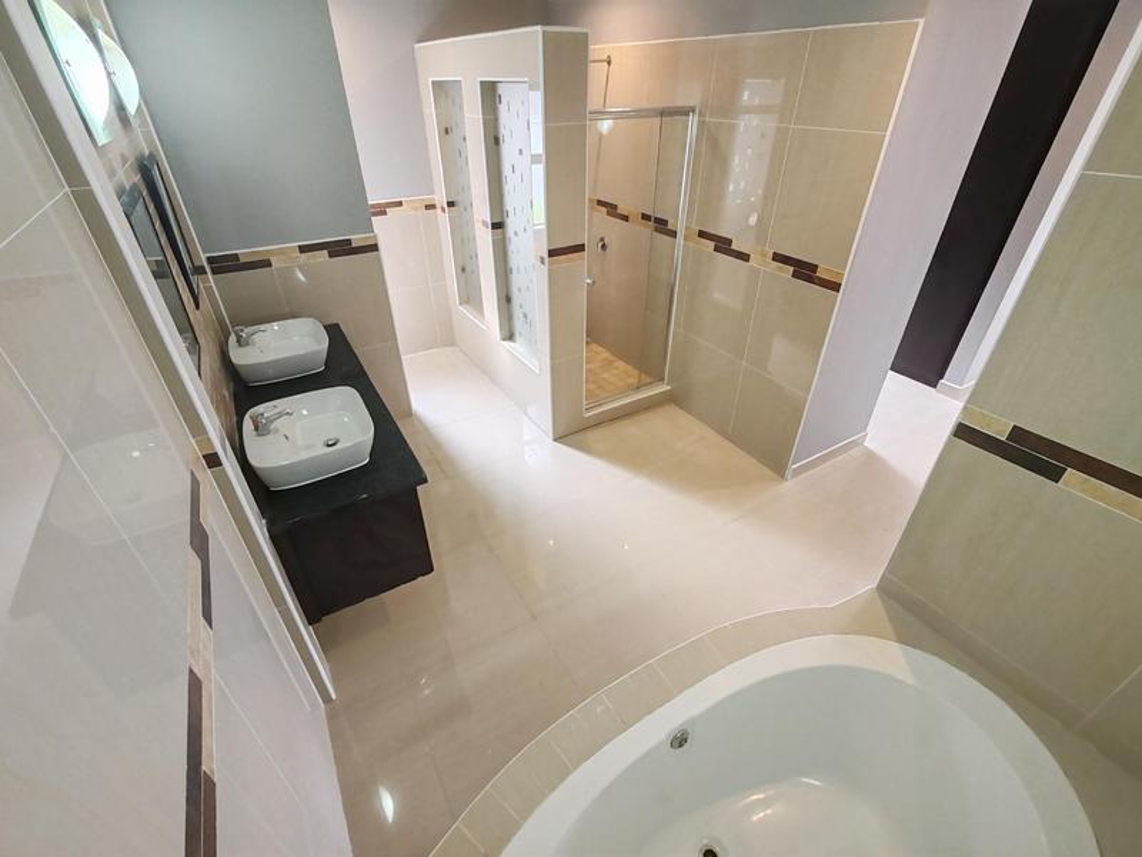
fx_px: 528
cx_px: 571
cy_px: 428
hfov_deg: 94.5
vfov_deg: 78.1
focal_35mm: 16
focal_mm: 1.96
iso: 250
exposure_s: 1/33
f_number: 2.2
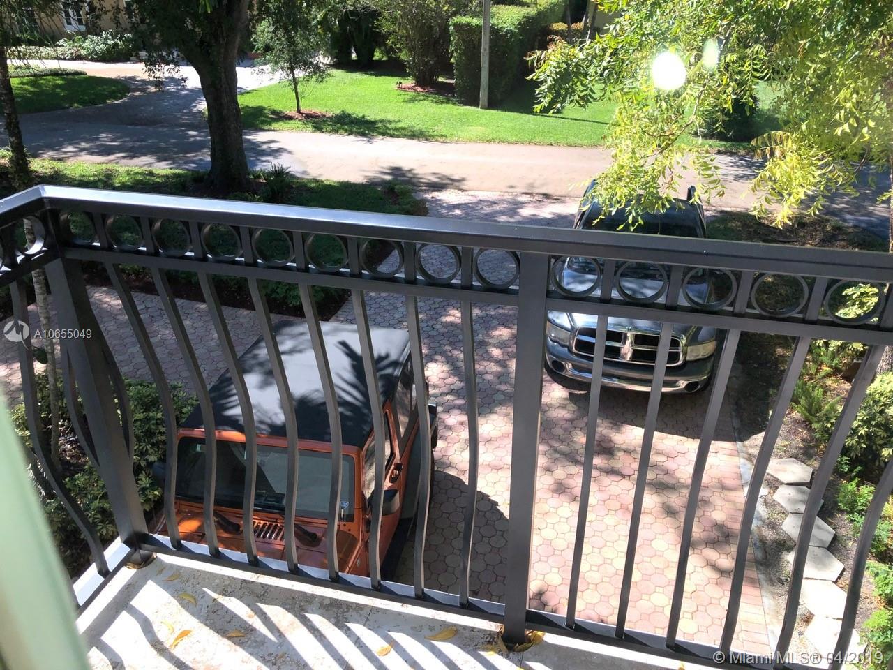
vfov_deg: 49.7
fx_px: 722
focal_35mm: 28
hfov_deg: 63.4
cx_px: 446
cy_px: 335
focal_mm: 3.99
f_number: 1.8
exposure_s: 1/2315
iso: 20
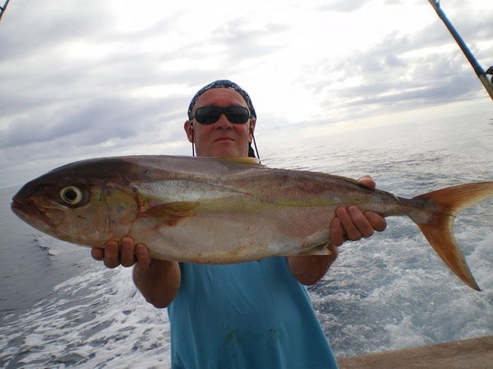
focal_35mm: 36
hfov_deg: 51.4
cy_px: 184
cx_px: 246
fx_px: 513
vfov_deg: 39.6
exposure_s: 1/400
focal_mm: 6.3
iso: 50
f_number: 4.6
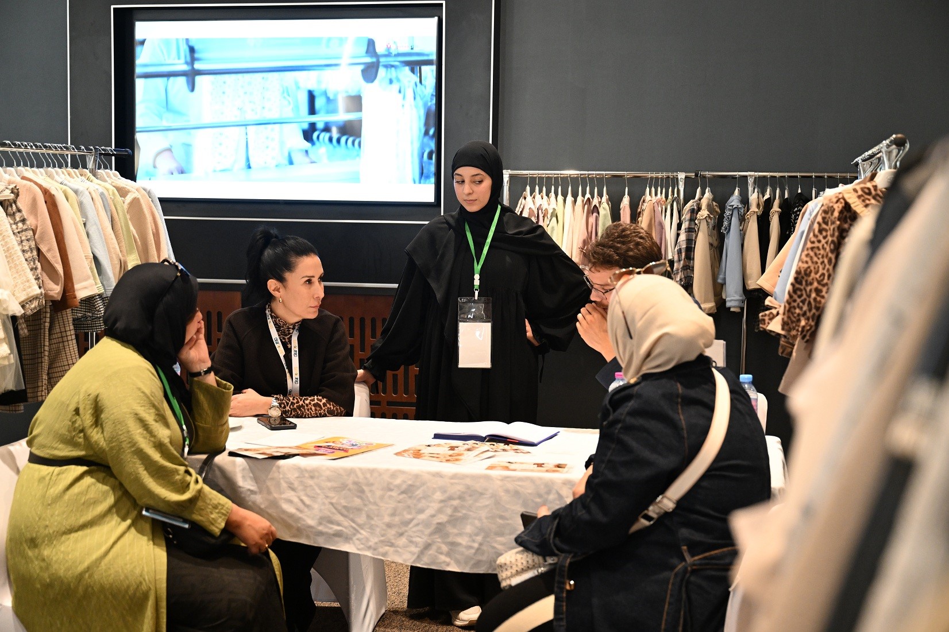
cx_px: 474
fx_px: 1318
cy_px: 316
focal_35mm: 50
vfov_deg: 27.0
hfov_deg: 39.6
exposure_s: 1/100
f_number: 3.5
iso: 3200
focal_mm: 50
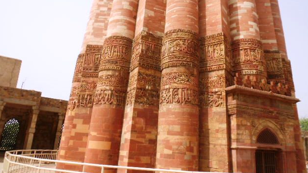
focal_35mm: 29
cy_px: 81
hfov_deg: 66.0
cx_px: 157
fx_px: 237
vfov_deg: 40.2
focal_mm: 4.6
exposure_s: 1/500
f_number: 3.2
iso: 80
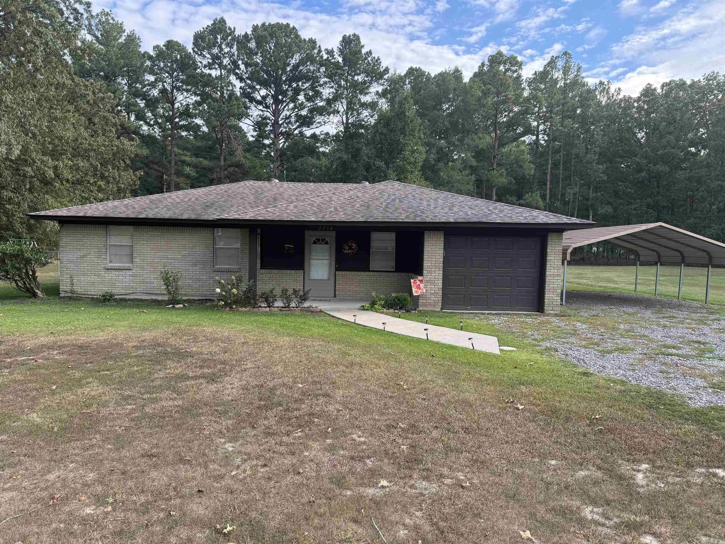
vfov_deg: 56.8
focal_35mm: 24
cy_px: 272
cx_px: 362
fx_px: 503
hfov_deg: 71.6
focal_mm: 6.76
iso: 80
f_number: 1.78
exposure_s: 1/544
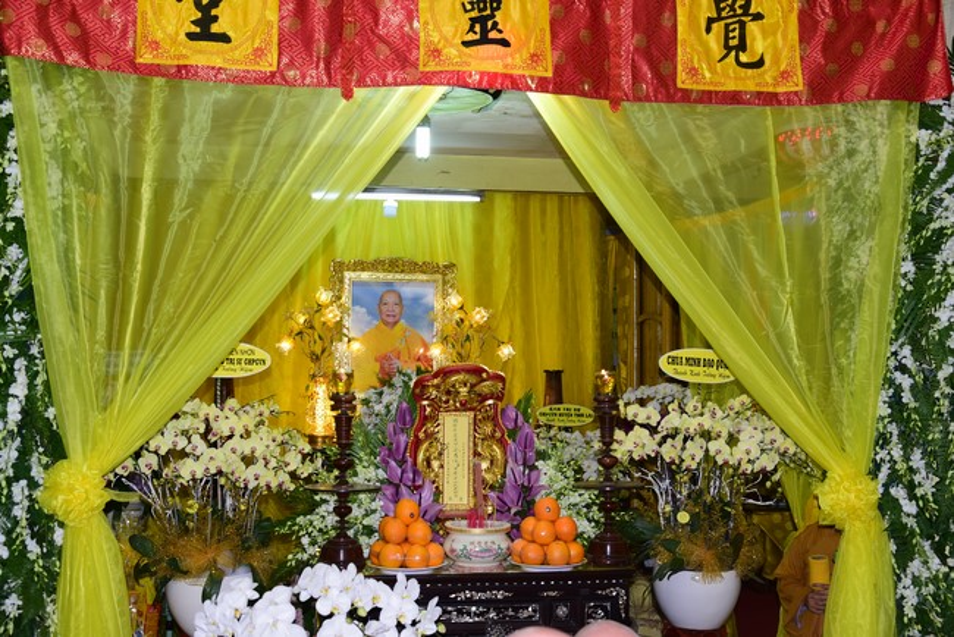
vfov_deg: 30.5
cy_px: 318
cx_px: 477
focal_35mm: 44
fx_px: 1166
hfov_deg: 44.5
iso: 400
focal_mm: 44
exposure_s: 1/40
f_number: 5
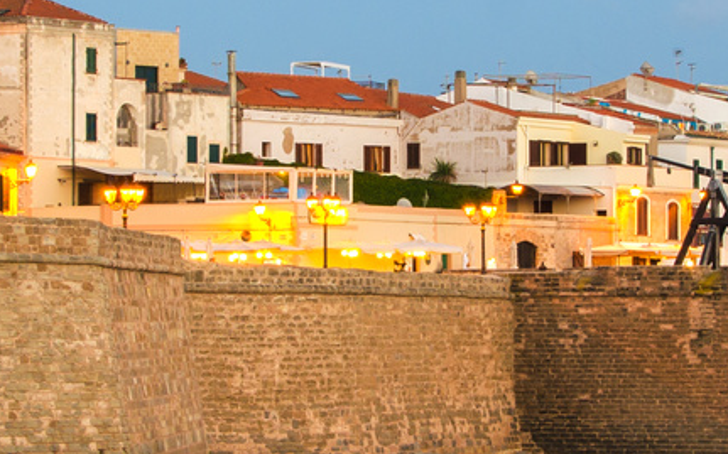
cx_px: 326
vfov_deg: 6.2
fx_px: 4165
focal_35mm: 210
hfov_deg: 10.0
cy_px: 203
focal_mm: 35
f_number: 8
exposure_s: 1.3
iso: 100
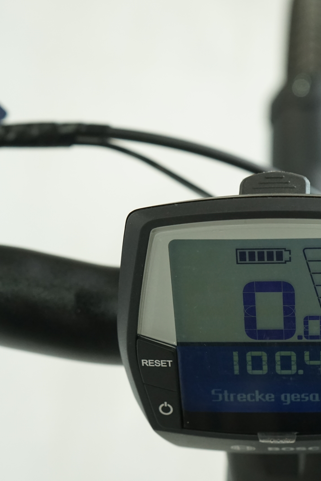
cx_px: 255
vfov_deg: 28.8
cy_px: 272
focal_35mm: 70
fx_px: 936
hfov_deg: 19.3
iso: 1600
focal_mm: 40
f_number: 5.6
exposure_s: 1/200
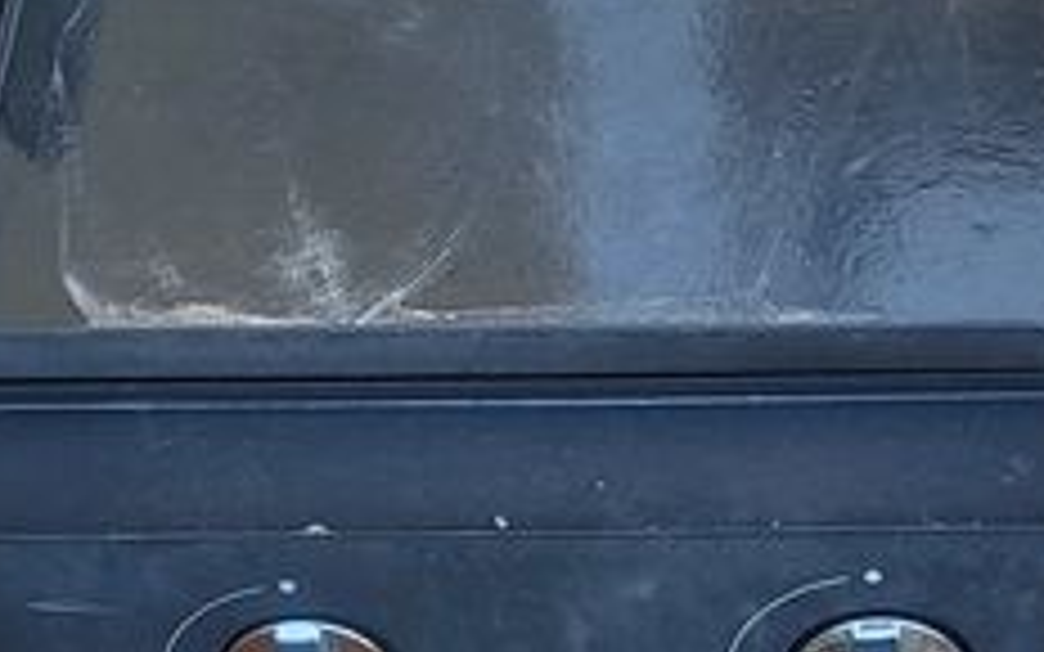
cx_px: 490
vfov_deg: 10.8
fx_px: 3386
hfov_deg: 17.5
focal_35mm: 119
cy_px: 823
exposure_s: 1/102
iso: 40
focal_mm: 5.4
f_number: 1.8
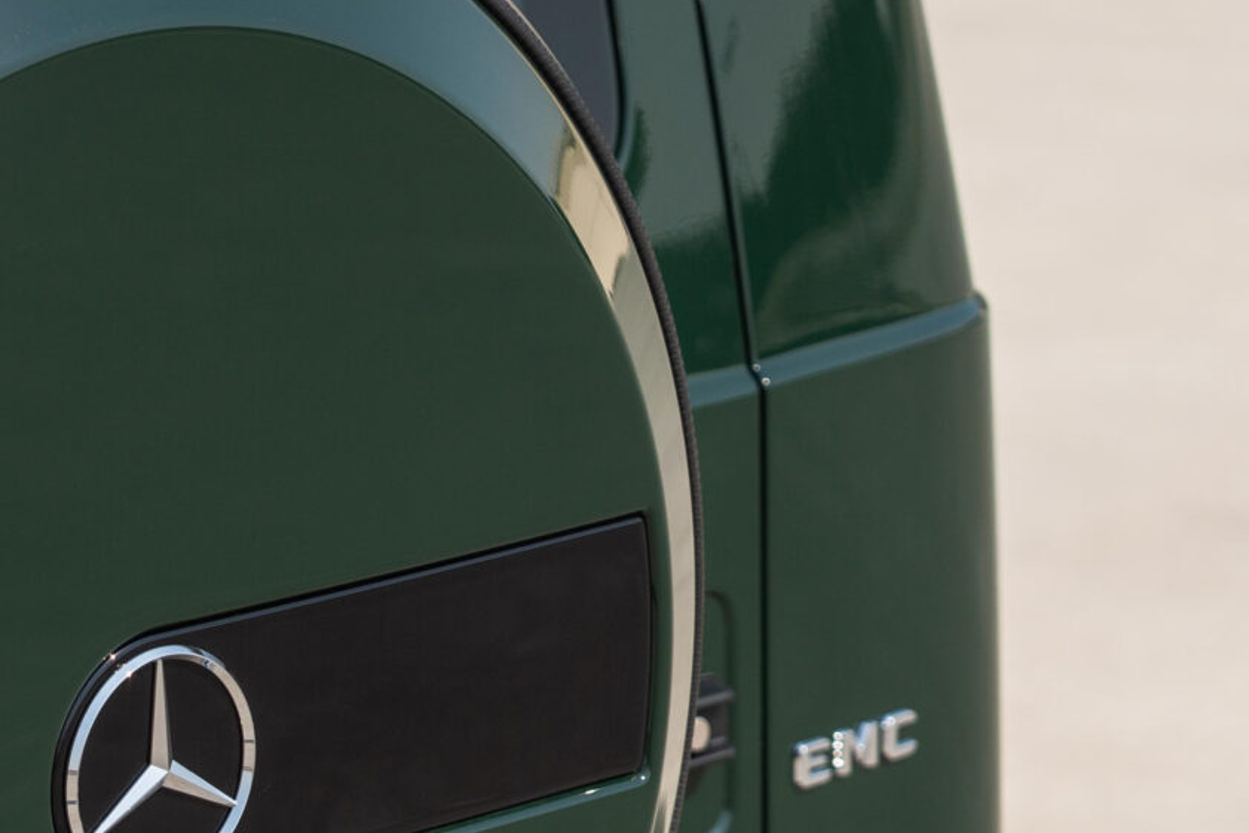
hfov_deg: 9.5
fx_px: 7391
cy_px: 877
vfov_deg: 6.4
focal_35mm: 213
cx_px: -178
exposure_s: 1/4000
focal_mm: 70
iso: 100
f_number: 2.8
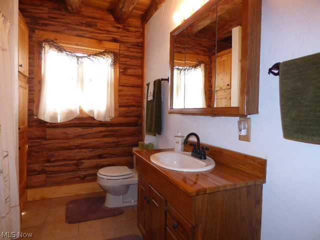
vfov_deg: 66.0
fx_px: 185
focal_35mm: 20
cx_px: 160
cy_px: 120
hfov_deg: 81.7
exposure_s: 1/60
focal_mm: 3.58
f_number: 2.8
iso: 500
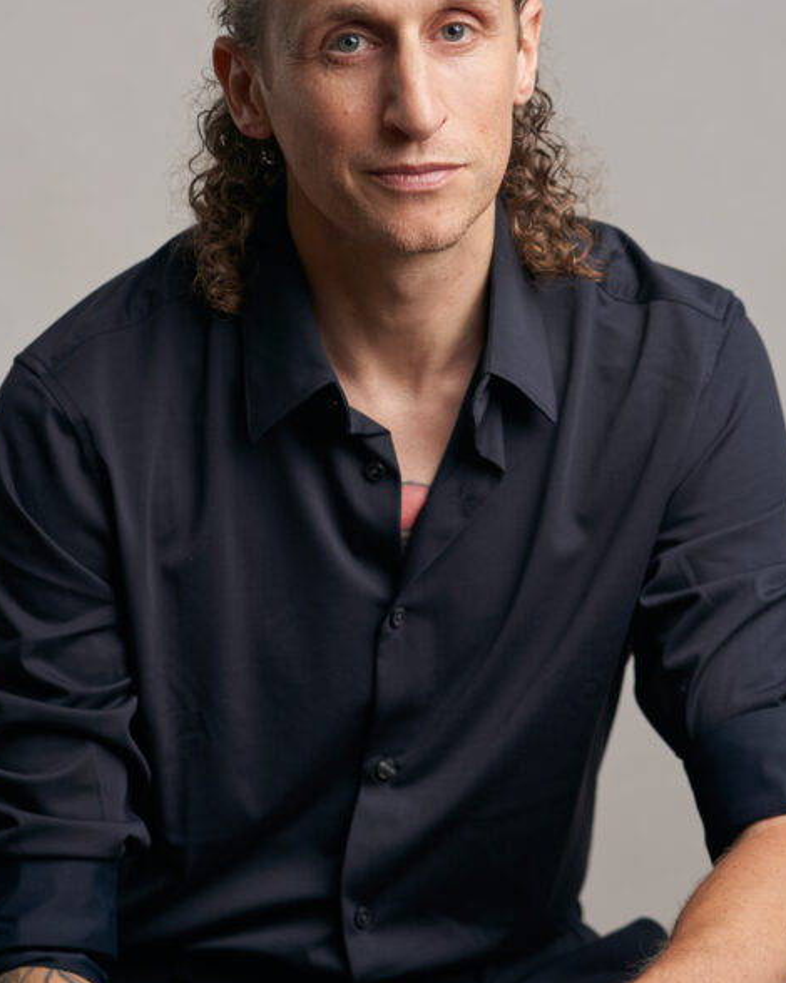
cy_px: 453
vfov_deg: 13.9
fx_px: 4044
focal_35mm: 139
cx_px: 335
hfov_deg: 11.1
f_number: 3.5
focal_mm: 85
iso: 64
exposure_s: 1/200
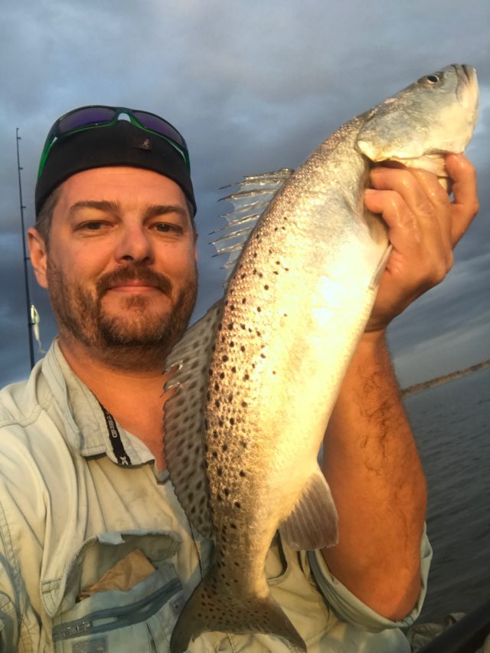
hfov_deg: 44.2
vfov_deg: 56.8
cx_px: 245
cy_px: 326
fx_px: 603
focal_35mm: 32
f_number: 2.2
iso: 40
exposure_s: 1/120
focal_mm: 2.87
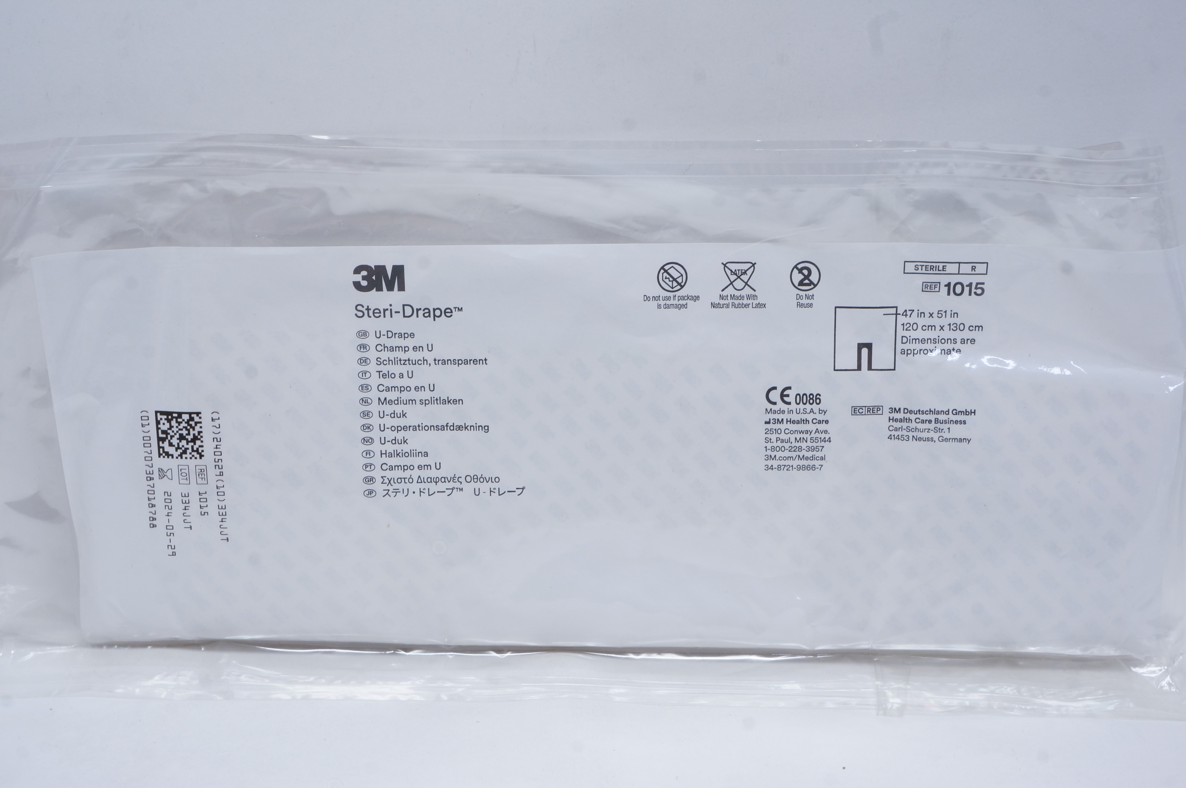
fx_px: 1530
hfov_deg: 42.4
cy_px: 394
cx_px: 593
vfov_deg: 28.9
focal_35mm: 46
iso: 400
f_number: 14
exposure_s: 1/8
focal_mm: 31
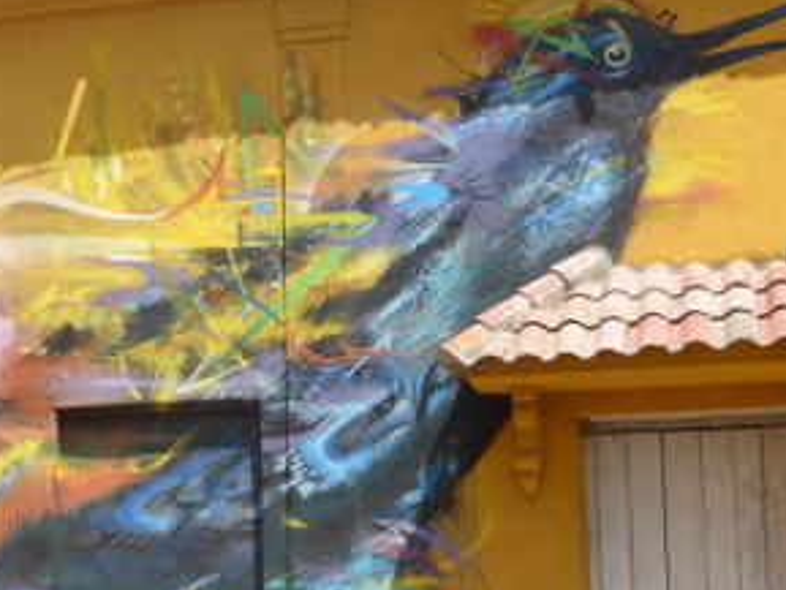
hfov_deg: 23.2
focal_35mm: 83
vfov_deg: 17.7
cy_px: 402
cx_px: 144
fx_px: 1885
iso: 100
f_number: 3.9
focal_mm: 6.9
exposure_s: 1/640
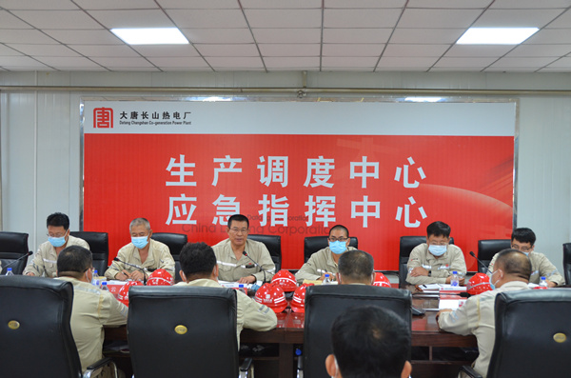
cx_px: 286
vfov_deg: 32.8
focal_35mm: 40
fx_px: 641
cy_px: 189
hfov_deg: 48.0
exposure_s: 1/25
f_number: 4
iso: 800
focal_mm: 27
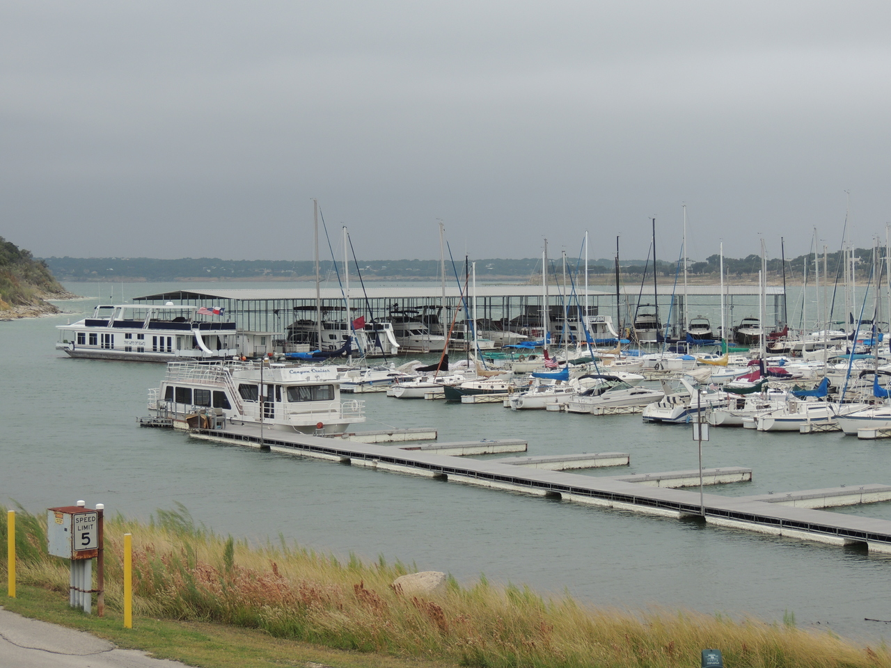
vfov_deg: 21.0
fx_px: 1802
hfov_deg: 27.8
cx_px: 446
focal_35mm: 70
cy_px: 334
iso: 100
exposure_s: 1/500
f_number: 3.9
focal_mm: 12.4
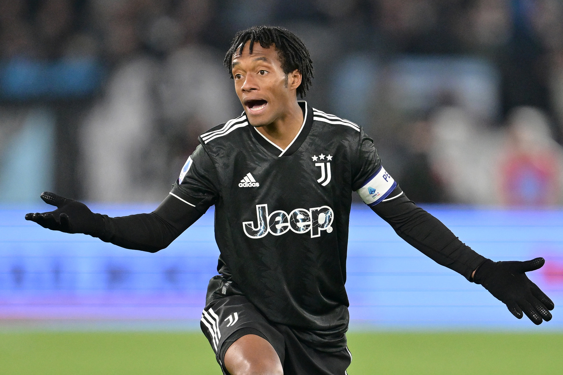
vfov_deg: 3.4
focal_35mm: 400
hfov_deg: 5.2
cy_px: 188
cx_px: 282
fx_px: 6254
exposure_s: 1/2500
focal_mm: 400
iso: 3200
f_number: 3.2
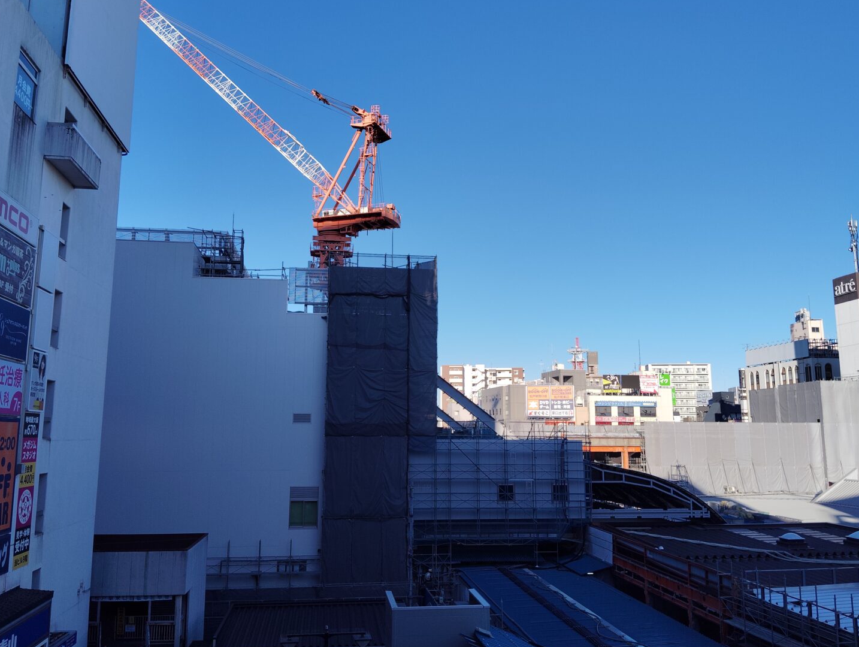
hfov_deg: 59.9
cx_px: 432
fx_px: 746
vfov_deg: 46.9
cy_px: 311
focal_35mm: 30
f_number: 1.8
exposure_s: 1/699
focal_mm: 4.22
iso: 50
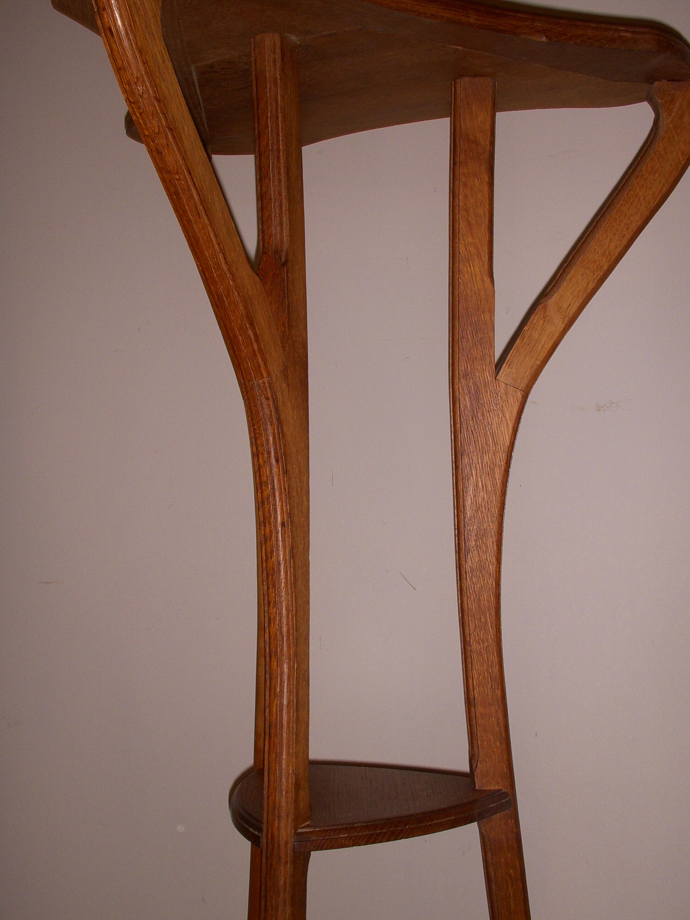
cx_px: 361
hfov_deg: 30.3
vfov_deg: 39.6
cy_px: 486
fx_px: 1276
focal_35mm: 48
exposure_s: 1/30
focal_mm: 6.3
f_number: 3.3
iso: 100
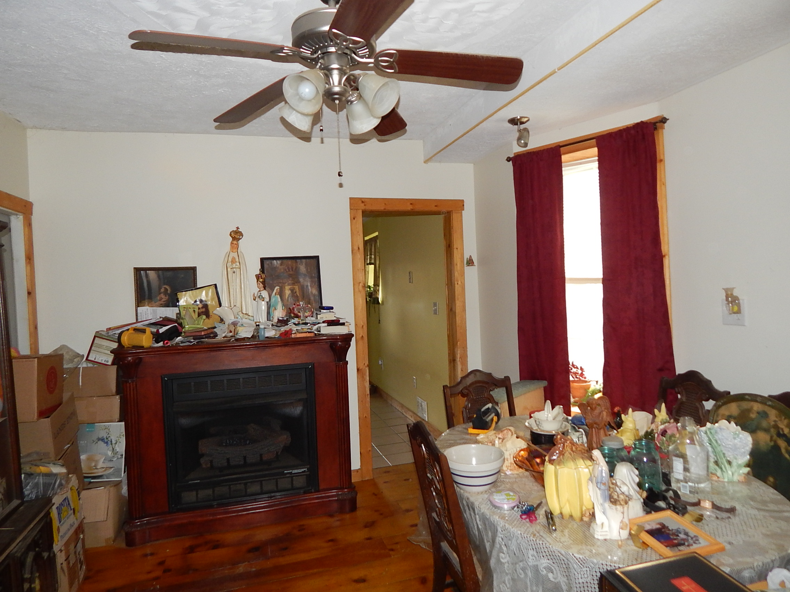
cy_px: 296
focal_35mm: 23
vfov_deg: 58.9
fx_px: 525
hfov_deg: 73.9
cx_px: 395
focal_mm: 4
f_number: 3
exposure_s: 1/30
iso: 200
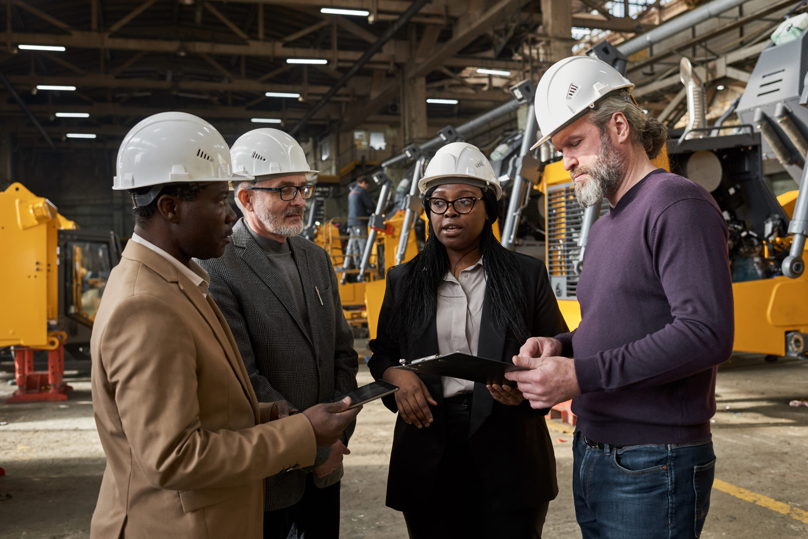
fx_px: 786
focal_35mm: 35
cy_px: 270
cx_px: 404
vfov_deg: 37.9
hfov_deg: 54.4
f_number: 4
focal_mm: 35
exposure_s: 1/200
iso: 800
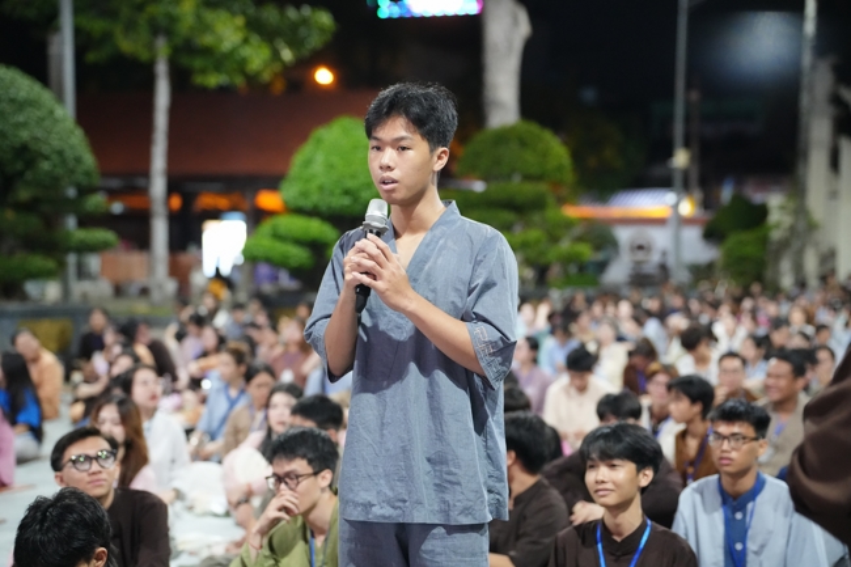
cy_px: 284
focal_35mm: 79
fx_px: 1867
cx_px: 426
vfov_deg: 17.3
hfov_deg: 25.7
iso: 8000
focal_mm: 79
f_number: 2.8
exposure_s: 1/80
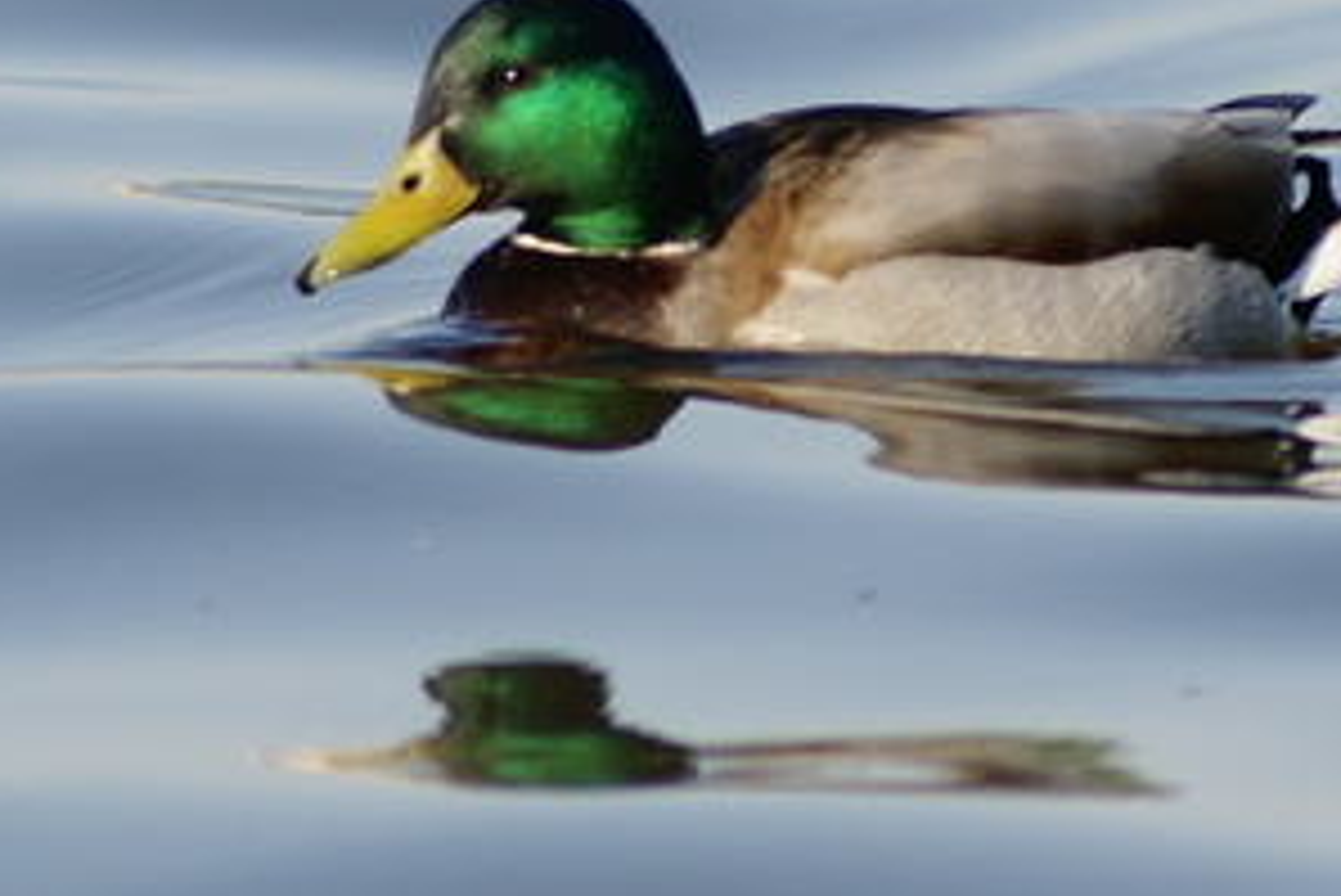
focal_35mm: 1185
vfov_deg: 1.2
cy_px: 257
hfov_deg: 1.7
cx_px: 842
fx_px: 44161
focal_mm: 230
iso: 100
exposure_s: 1/400
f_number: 7.1
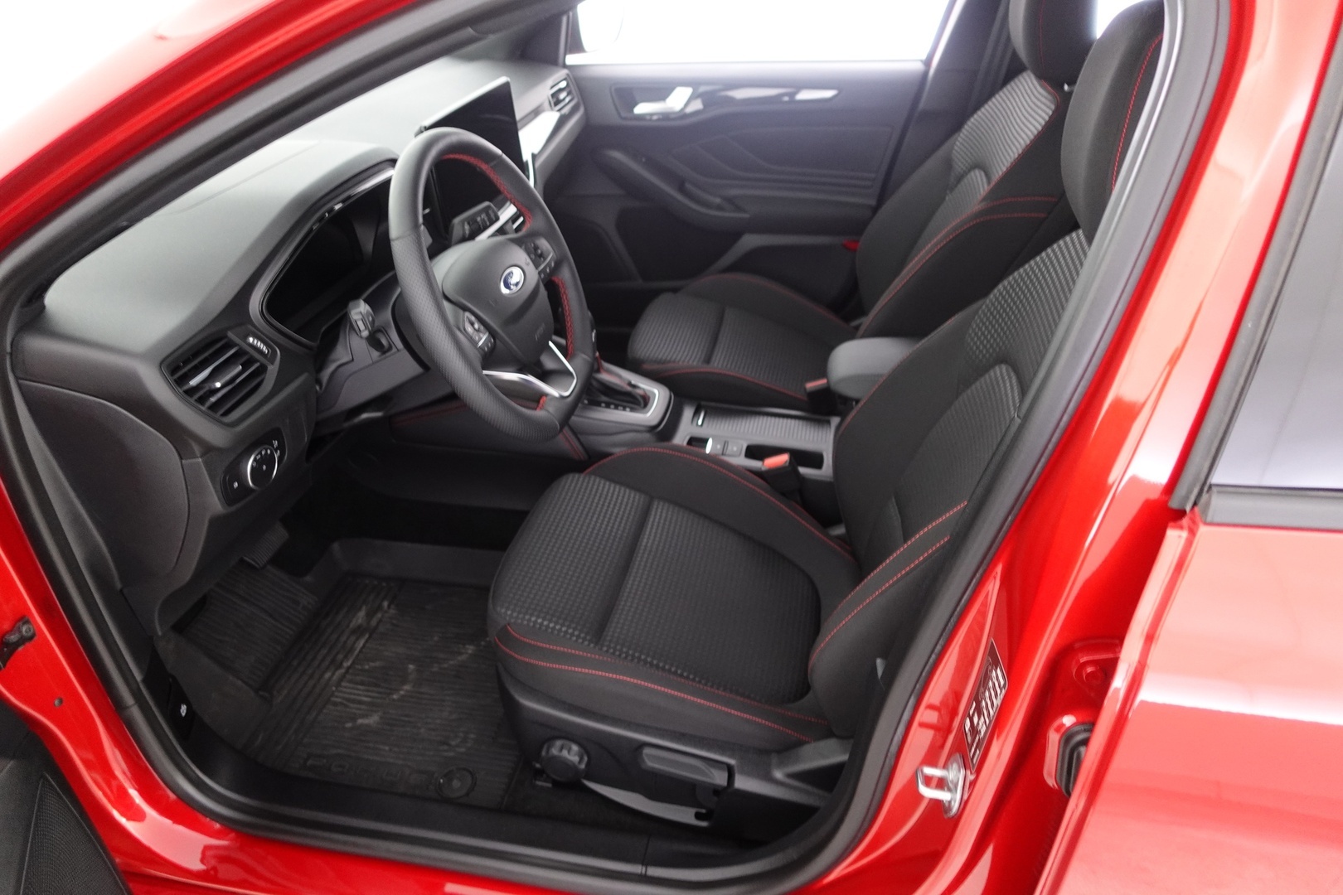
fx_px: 895
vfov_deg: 53.1
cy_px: 448
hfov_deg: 73.7
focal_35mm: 24
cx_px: 672
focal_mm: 9.4
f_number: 1.8
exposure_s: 1/13
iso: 800
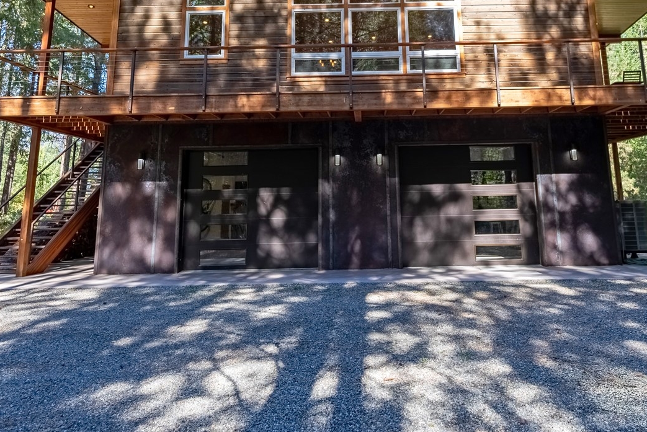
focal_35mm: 27
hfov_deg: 67.5
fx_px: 482
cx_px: 363
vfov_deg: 46.4
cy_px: 102
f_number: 5.6
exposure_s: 1/3200
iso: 100
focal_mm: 16.5
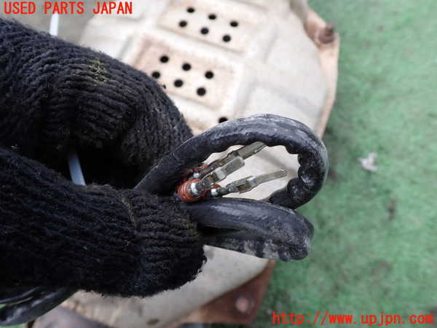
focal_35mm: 30
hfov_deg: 60.0
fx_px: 379
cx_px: 218
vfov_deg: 46.8
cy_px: 164
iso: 100
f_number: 3.2
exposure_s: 1/250
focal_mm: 5.4
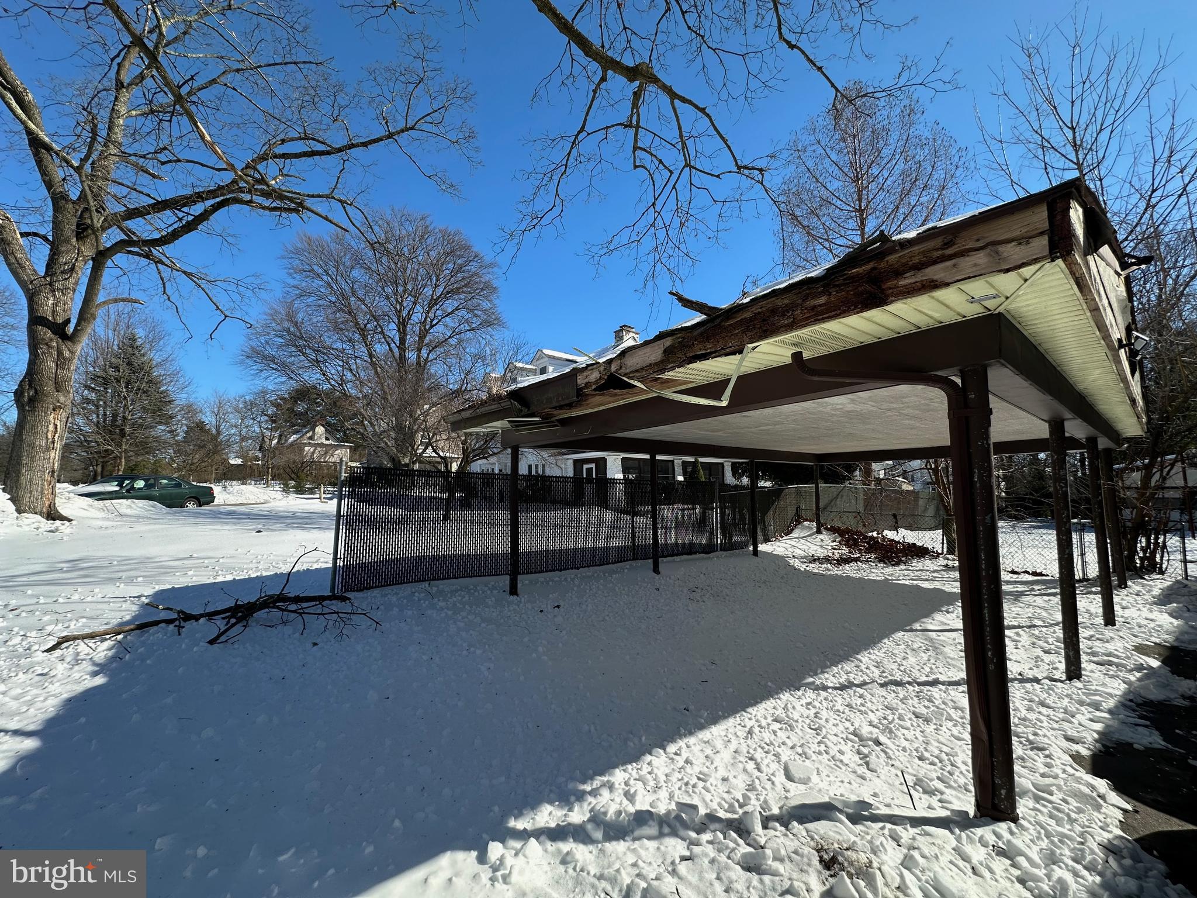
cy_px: 449
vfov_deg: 85.7
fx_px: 484
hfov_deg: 102.1
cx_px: 598
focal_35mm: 14
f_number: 2.2
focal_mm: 2.22
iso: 40
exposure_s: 1/1182
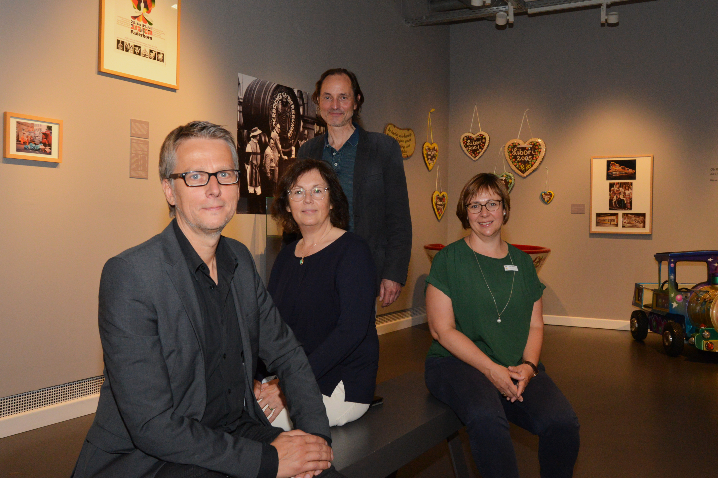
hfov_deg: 63.7
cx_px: 359
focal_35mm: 29
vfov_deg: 45.0
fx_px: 578
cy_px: 239
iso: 3200
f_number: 10
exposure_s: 1/60
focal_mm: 29
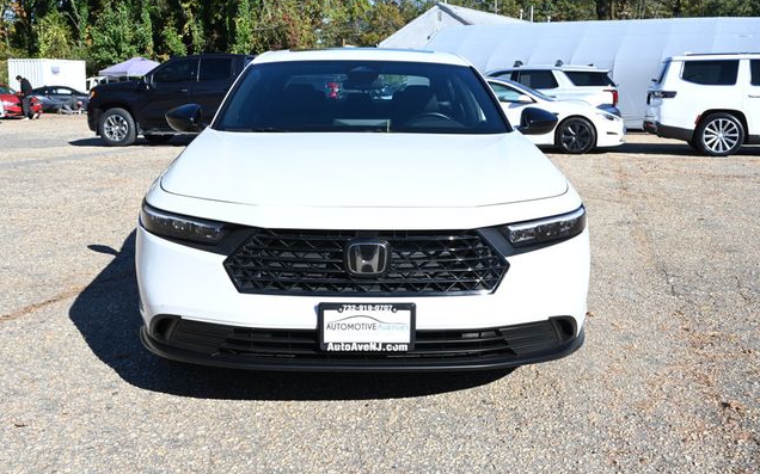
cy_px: 242
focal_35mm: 39
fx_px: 808
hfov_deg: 50.4
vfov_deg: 32.7
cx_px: 379
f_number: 14
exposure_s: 1/100
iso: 200
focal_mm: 38
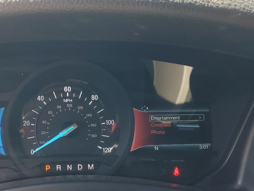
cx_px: 61
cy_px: 129
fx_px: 316
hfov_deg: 42.4
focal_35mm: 43
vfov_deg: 33.3
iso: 50
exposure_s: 1/130
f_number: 1.5
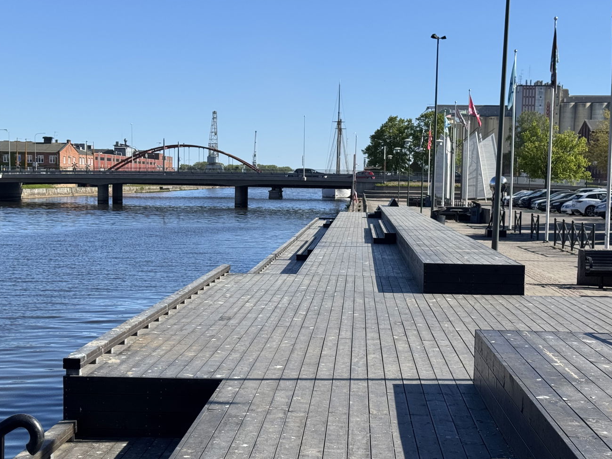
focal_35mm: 59
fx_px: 1043
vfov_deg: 24.8
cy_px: 269
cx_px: 324
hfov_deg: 32.7
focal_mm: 6.76
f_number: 1.78
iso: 64
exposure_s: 1/4310
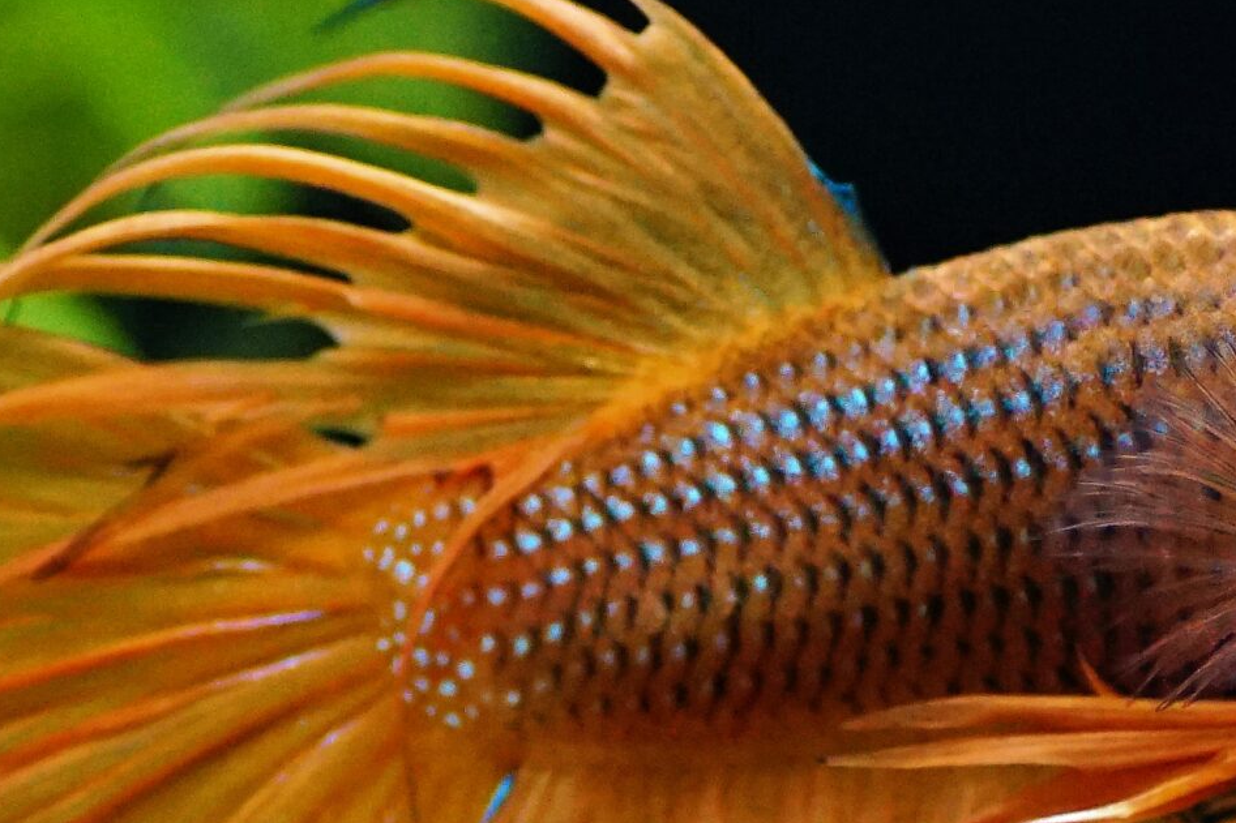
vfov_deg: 3.8
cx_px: 530
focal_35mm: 365
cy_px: 854
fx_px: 12529
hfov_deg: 5.6
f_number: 2.8
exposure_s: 1/400
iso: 2500
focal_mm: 90
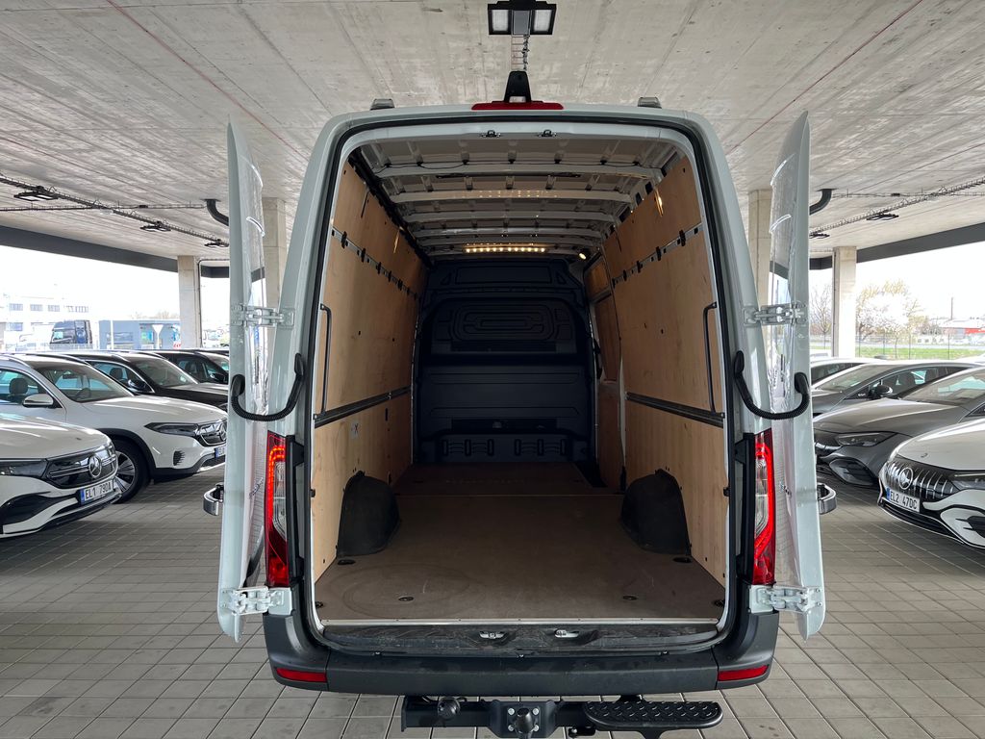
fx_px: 740
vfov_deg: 53.1
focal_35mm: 26
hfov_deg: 67.3
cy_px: 370
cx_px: 492
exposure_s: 1/142
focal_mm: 5.1
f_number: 1.6
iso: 50
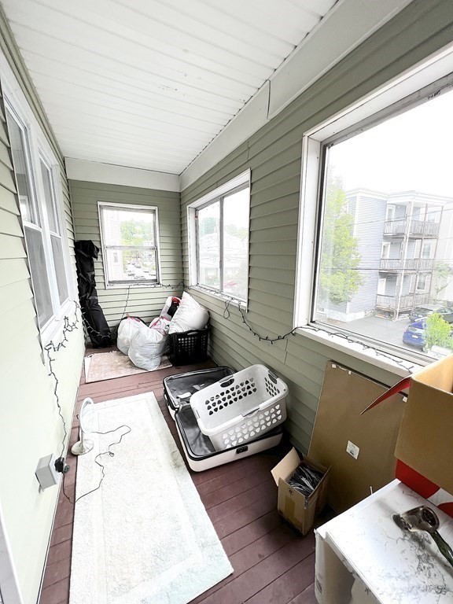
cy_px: 302
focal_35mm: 13
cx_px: 226
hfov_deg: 89.9
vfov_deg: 106.2
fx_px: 227
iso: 32
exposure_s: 1/99
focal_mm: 1.57
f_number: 1.8
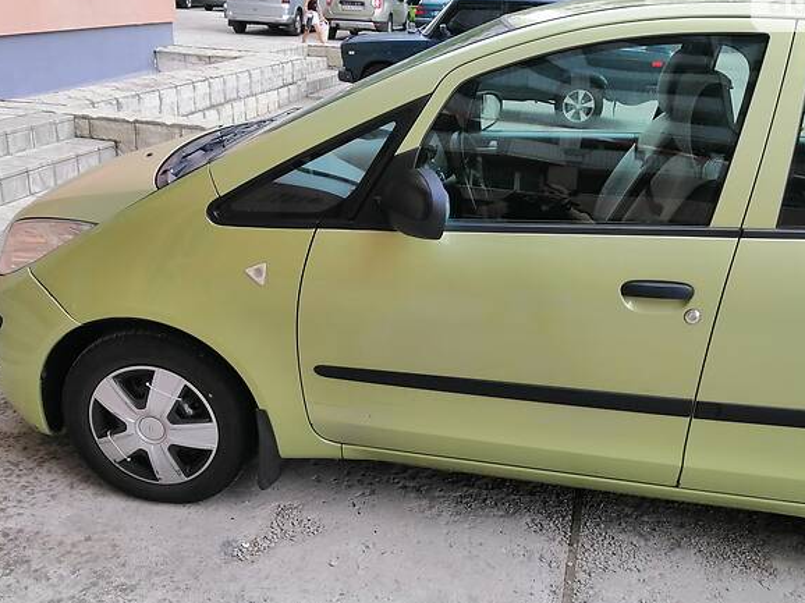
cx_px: 415
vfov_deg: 39.4
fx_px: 837
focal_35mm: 36
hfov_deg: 51.4
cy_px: 373
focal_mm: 3.8
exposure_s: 1/100
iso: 64
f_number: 2.2
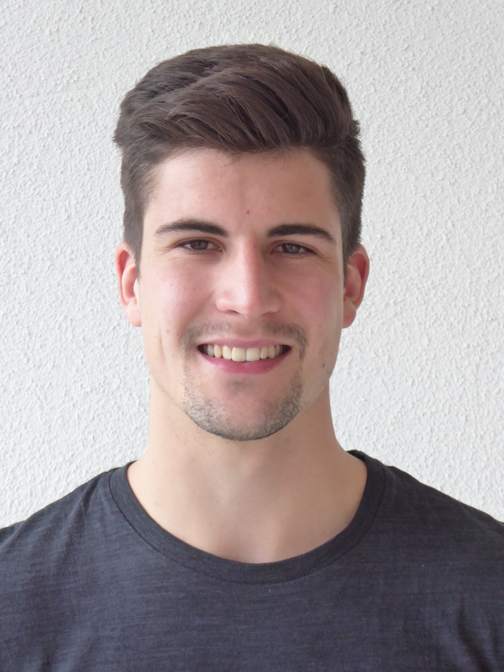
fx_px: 2058
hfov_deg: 14.0
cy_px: 336
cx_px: 252
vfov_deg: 18.5
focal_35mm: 106
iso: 400
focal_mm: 19
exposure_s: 1/30
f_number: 5.1
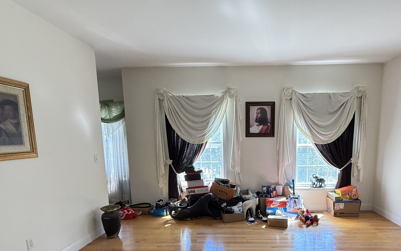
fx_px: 230
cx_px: 243
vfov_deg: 55.9
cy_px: 170
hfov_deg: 81.2
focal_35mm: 21
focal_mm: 2.22
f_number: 2.2
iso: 320
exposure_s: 1/80
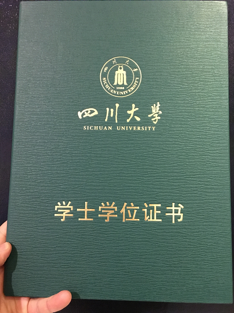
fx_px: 261
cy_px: 156
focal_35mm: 29
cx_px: 117
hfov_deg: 48.2
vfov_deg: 61.7
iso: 320
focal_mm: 4.15
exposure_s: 1/17
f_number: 2.2
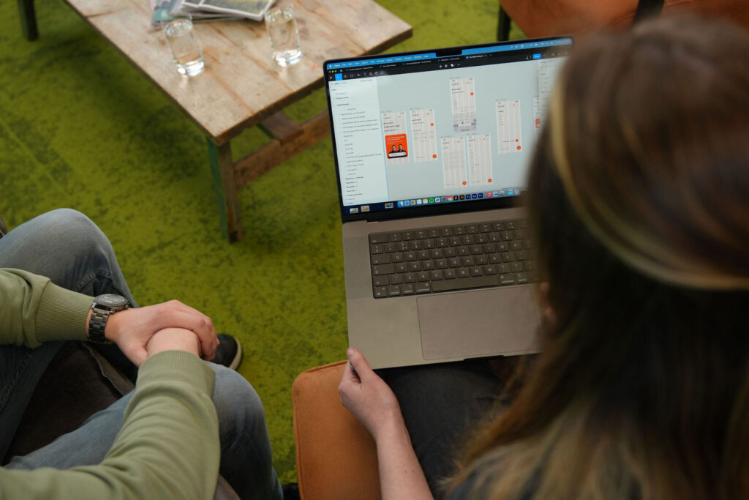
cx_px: 374
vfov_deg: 33.4
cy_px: 250
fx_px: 832
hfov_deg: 48.5
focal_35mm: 40
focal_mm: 40
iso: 640
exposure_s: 1/320
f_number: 3.2
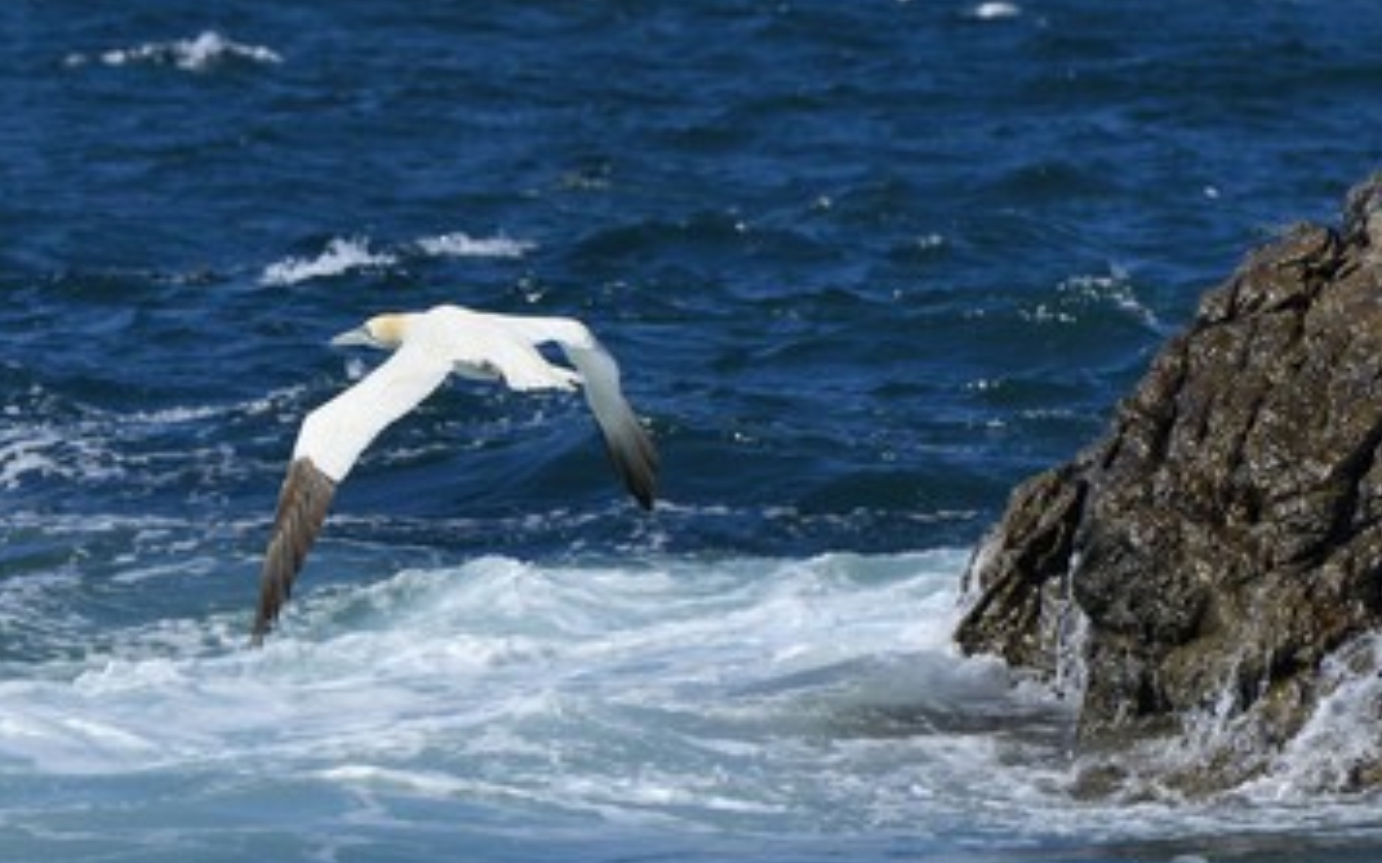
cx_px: 650
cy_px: 383
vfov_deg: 5.5
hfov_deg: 8.7
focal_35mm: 240
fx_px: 9038
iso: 400
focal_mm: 200
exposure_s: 1/1600
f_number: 11
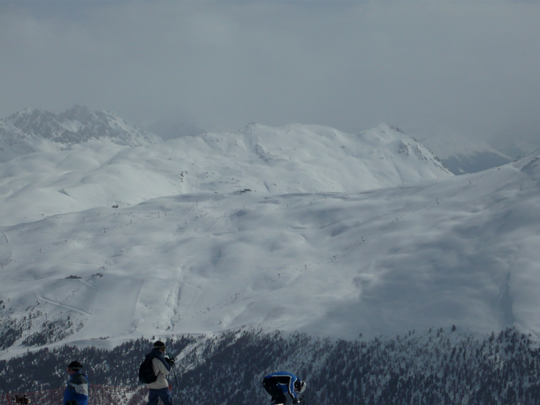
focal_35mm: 100
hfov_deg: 19.6
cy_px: 202
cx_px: 270
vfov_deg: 14.8
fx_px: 1560
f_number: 14
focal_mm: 16.5
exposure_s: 1/400
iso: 100
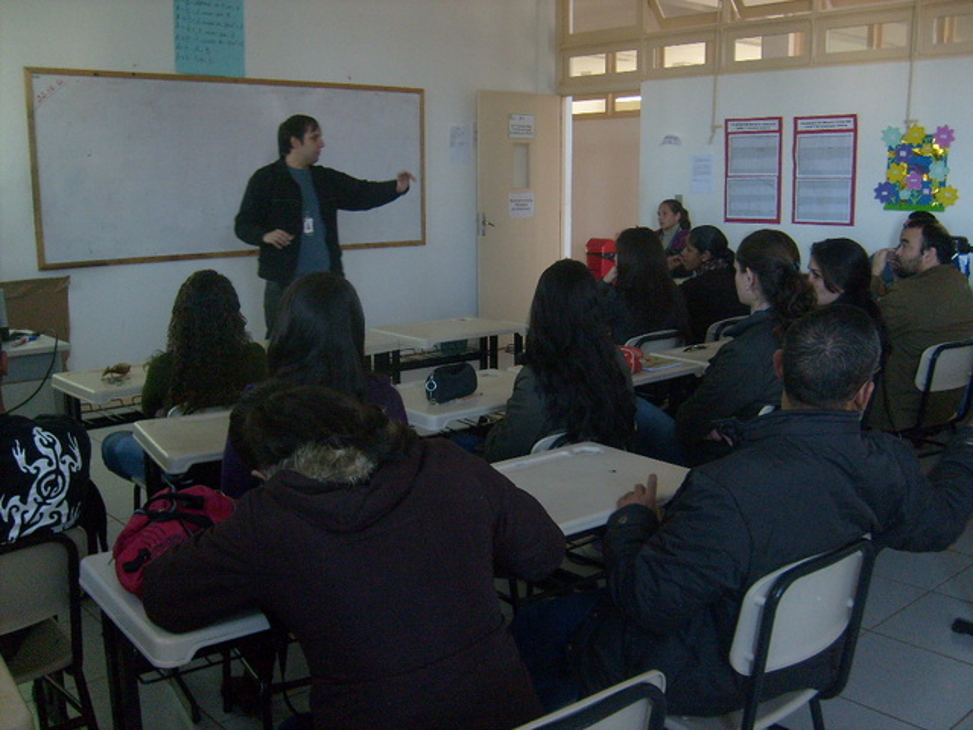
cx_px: 486
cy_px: 365
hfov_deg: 52.6
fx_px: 984
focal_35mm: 35
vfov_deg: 40.7
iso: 100
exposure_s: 1/30
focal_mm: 5.8
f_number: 2.8
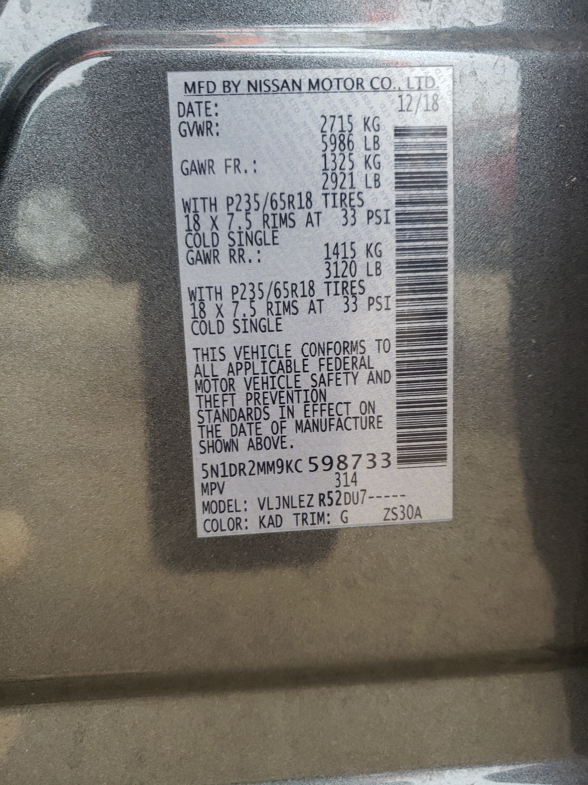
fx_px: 589
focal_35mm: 26
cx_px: 294
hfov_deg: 53.1
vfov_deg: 67.3
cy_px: 392
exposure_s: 1/120
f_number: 1.5
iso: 69
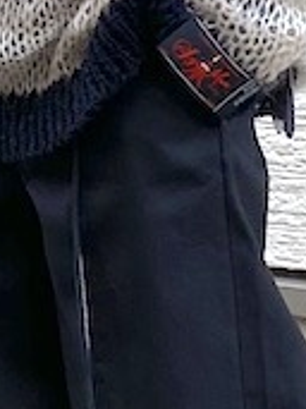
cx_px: 115
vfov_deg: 15.1
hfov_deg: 11.4
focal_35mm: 130
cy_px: 300
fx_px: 1534
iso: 32
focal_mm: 4.25
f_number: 1.8
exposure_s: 1/173
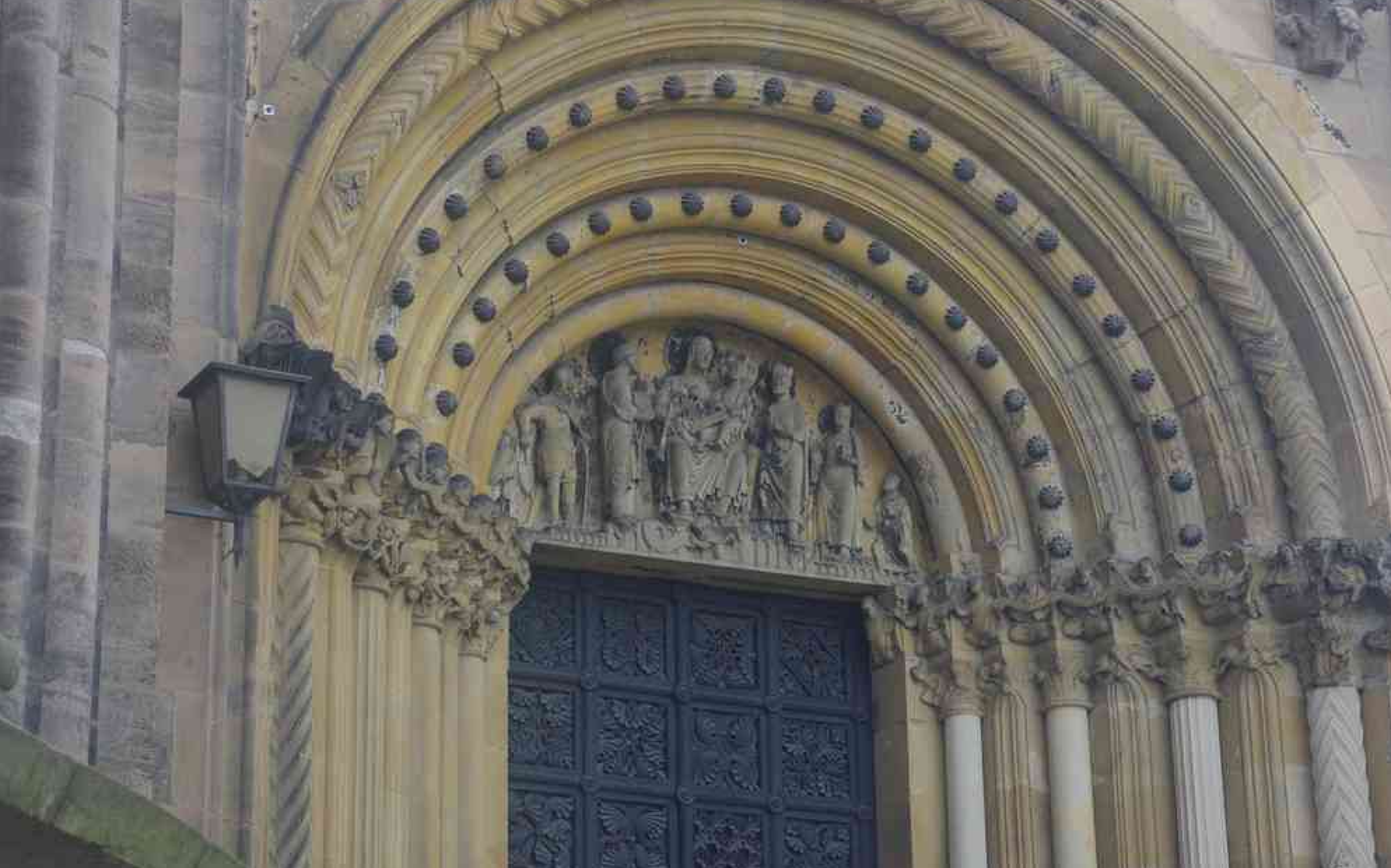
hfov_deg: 24.5
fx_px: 3203
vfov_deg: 15.4
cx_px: 698
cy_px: 424
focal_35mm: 85
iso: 800
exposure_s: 1/100
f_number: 9
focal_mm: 55
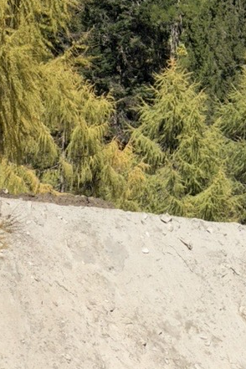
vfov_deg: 4.3
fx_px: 4950
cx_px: 34
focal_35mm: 483
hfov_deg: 2.8
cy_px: 139
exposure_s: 1/755
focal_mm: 16.89
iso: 16
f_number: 2.8
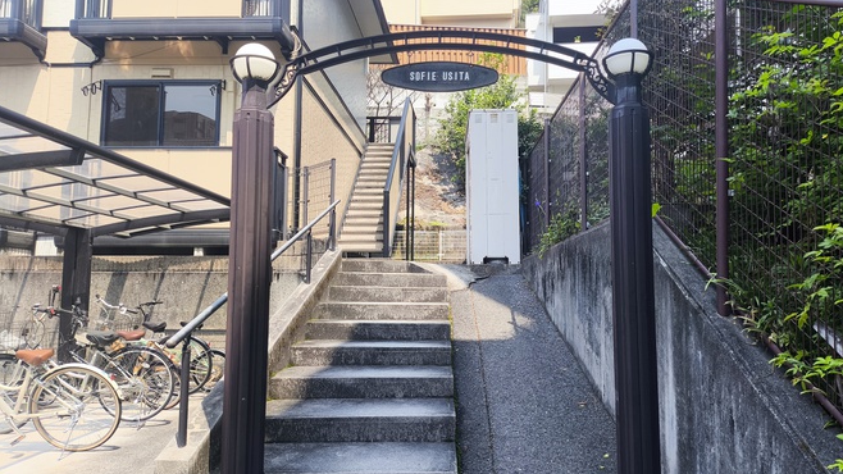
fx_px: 648
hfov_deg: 66.0
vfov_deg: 40.2
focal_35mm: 29
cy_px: 229
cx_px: 441
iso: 50
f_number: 1.7
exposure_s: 1/763
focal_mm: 4.71
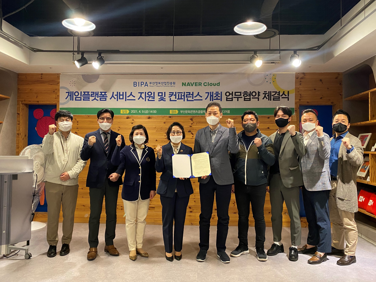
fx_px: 282
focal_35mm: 26
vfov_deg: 53.1
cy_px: 141
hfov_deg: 67.3
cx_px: 188
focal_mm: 4.25
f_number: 1.8
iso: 400
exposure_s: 1/40
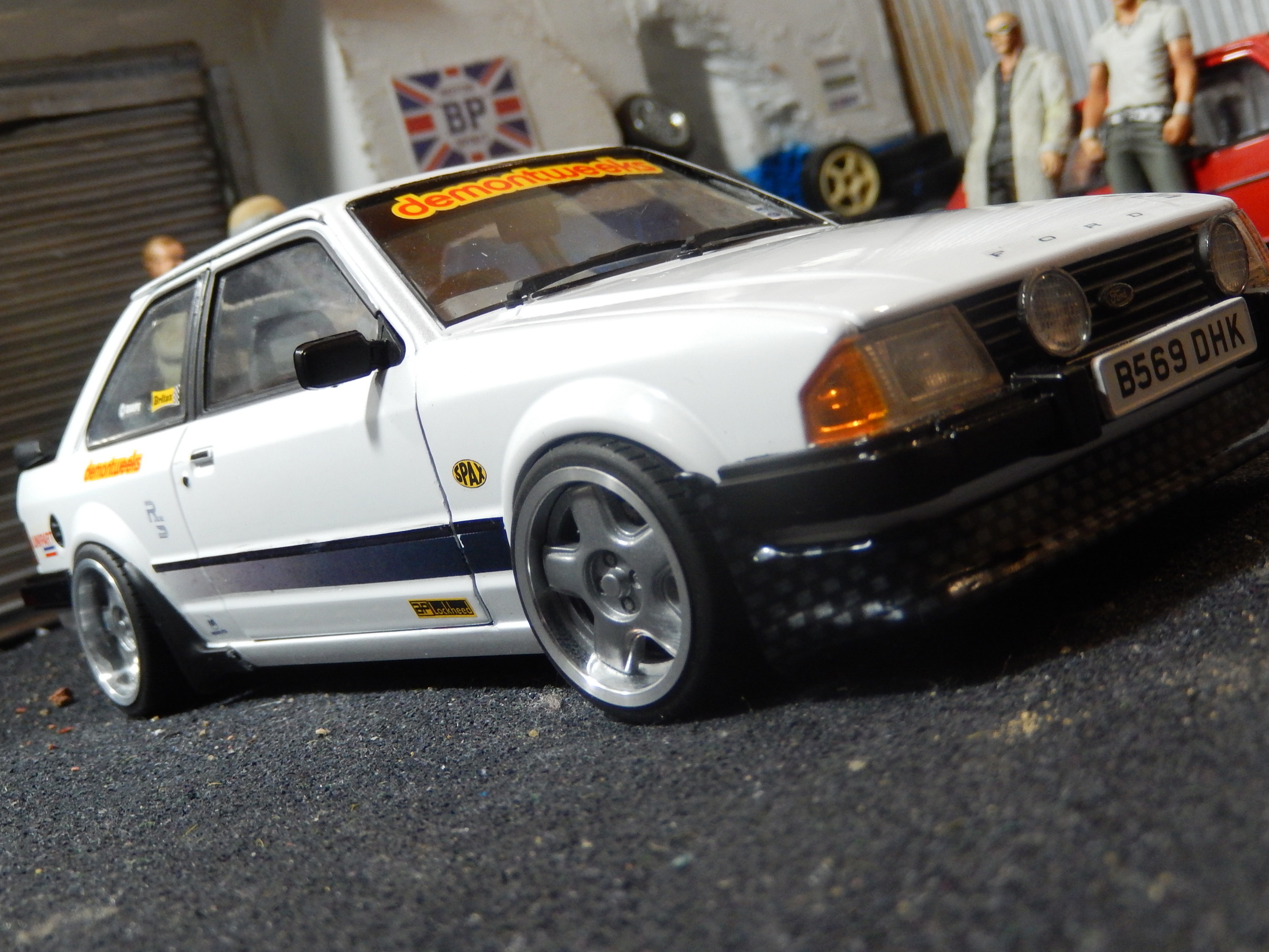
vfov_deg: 32.2
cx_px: 634
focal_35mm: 45
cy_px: 476
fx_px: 1650
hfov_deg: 42.1
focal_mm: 8.1
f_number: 4.3
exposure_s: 1/25
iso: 400
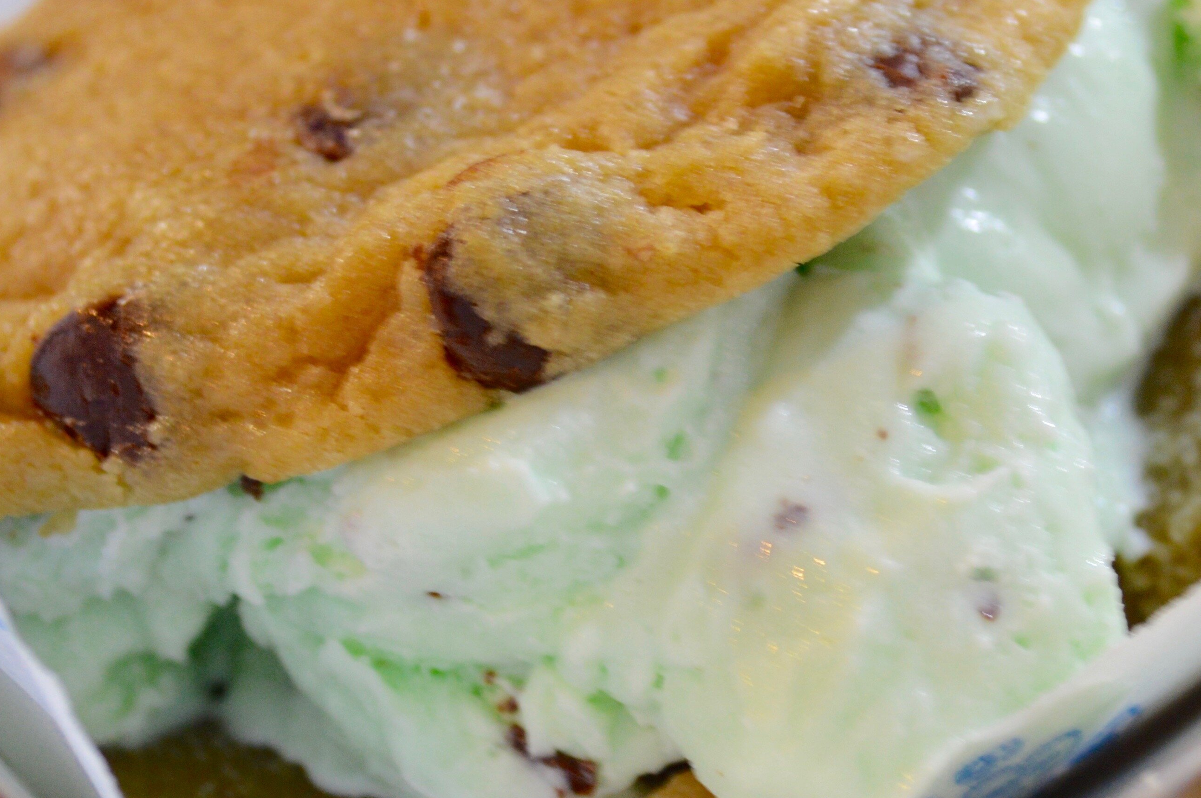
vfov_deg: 13.5
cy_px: 342
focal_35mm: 101
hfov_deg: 20.2
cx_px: 628
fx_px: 3372
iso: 400
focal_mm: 29
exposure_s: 1/15
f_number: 4.5
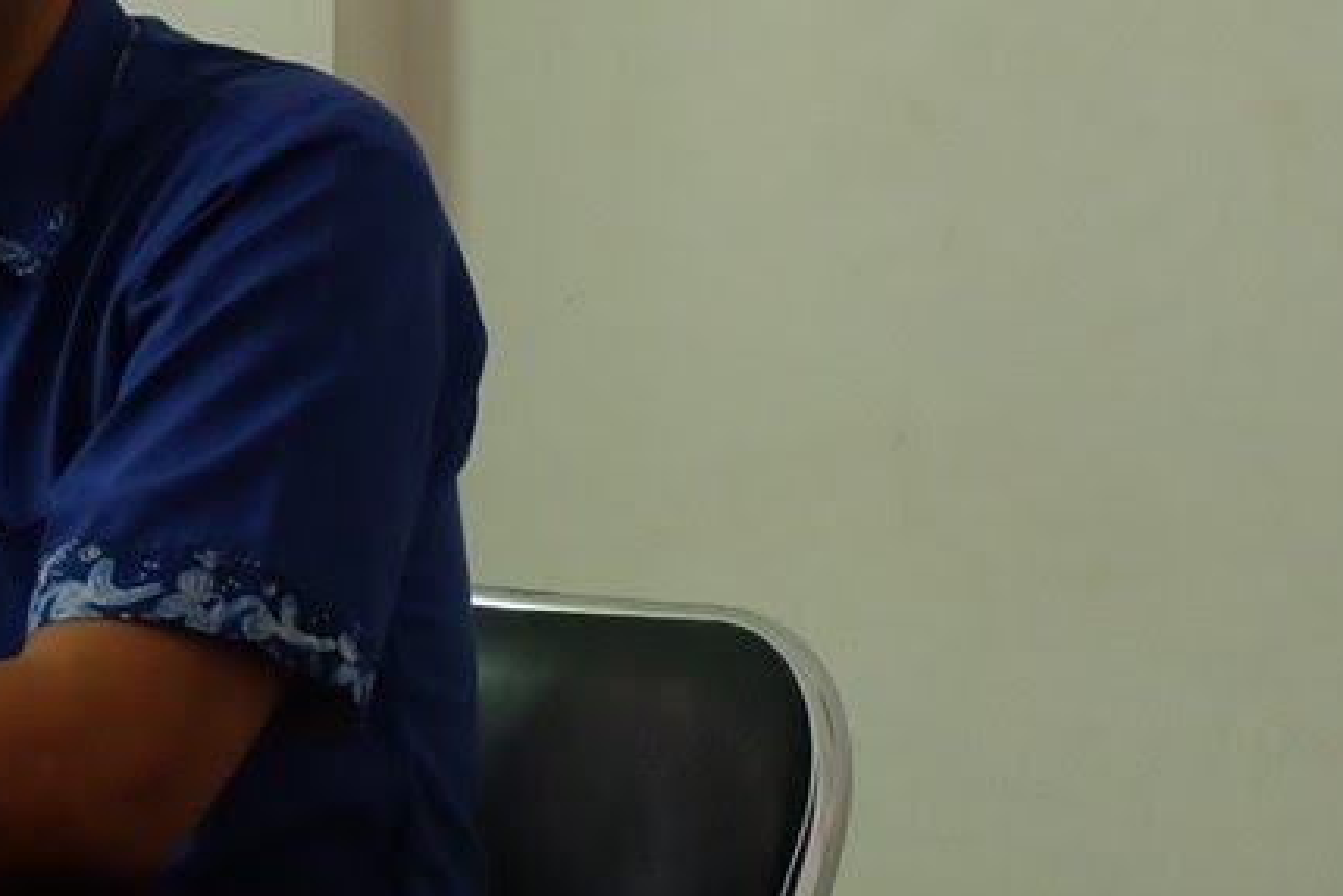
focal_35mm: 117
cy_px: 117
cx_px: -66
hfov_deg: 17.0
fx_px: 4364
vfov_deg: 11.6
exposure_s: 1/50
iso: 4000
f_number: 5
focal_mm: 32.5
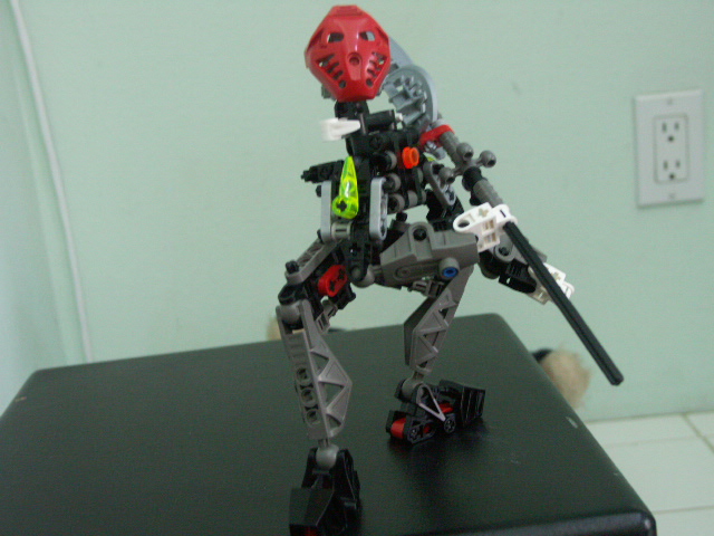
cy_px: 268
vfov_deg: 30.9
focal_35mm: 47
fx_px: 969
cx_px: 357
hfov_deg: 40.4
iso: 200
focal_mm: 12.07
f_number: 2.8
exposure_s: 1/6
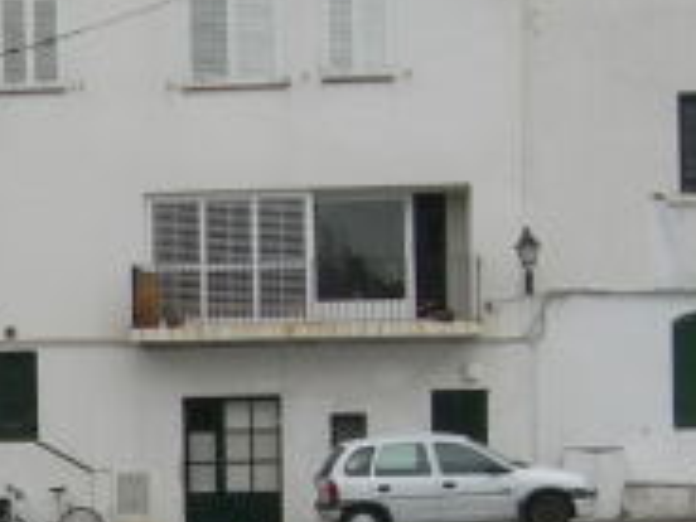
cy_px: 590
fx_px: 3318
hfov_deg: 11.6
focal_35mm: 165
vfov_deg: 8.9
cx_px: -253
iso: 50
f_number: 4.8
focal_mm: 7.8
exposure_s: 1/195
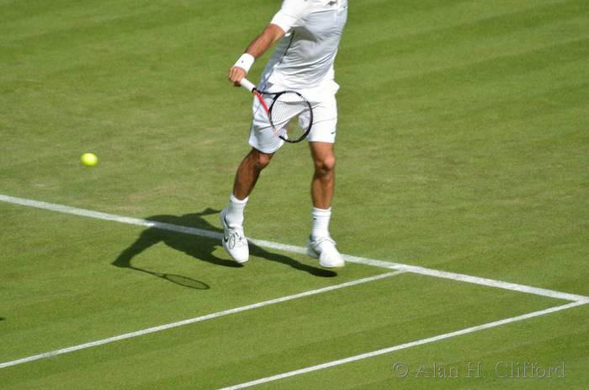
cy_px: 195
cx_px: 294
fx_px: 8813
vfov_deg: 2.5
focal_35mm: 540
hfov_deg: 3.8
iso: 220
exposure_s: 1/640
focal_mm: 360
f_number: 5.3
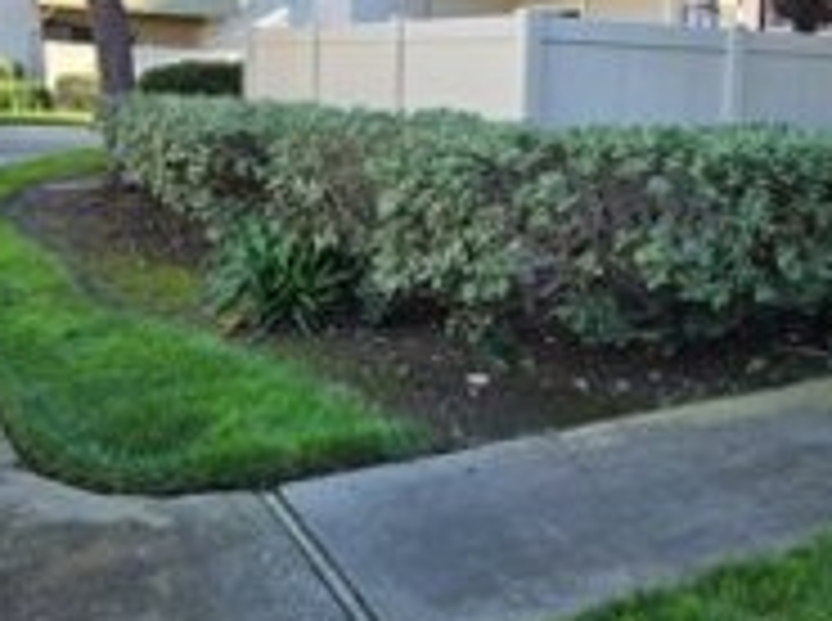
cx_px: 524
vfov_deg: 31.6
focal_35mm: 45
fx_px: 1079
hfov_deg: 41.8
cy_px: 176
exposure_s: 1/311
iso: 25
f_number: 1.8
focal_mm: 5.4
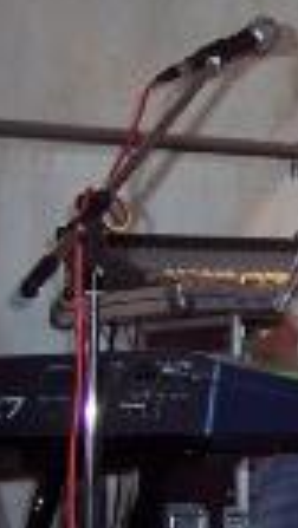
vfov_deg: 15.0
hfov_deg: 7.9
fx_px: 2005
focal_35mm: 143
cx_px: 702
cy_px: 243
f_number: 2.8
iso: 100
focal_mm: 8
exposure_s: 1/60
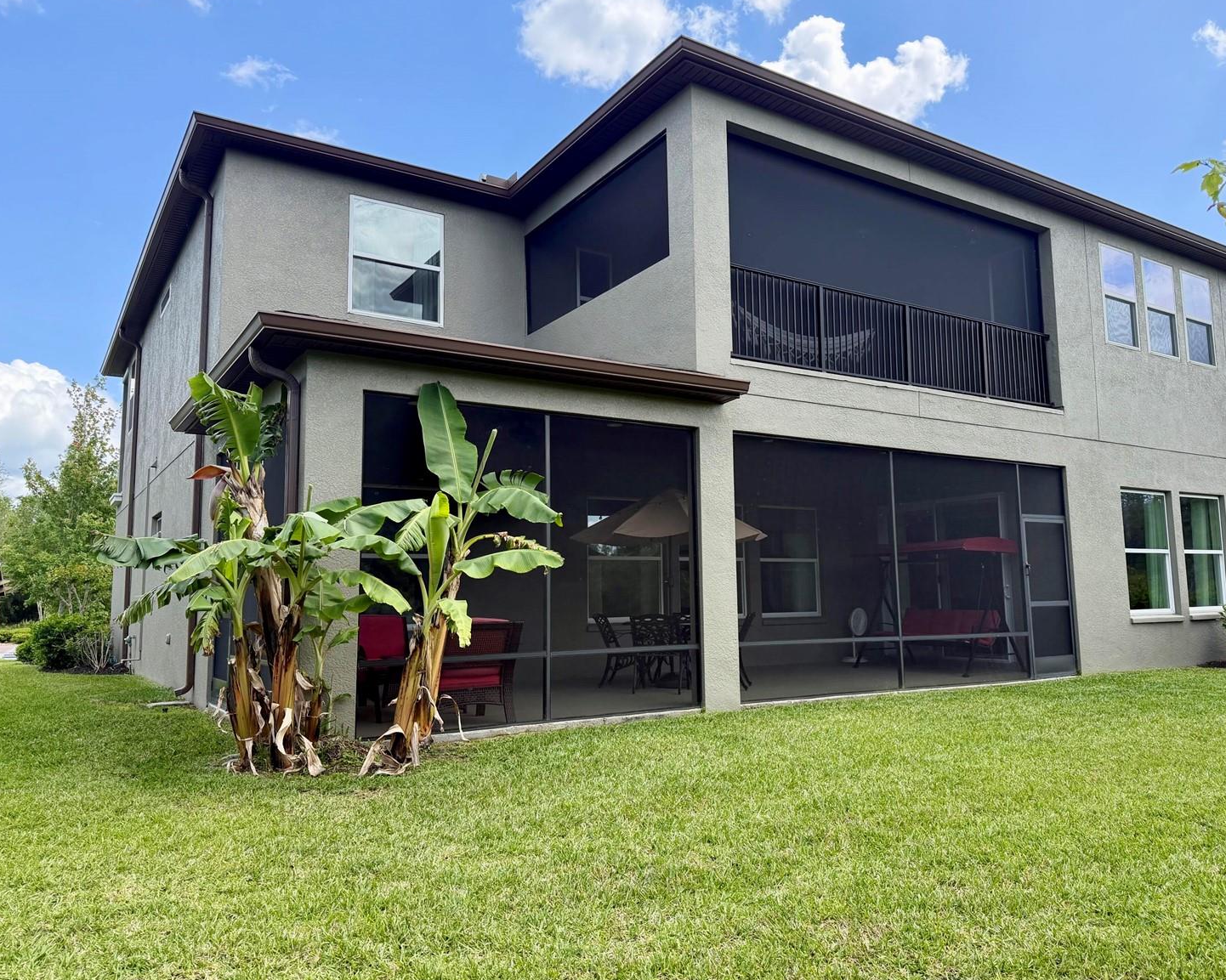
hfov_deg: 65.9
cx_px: 661
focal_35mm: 26
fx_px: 943
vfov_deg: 54.9
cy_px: 476
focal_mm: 6.76
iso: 100
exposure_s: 1/1689
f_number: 1.78
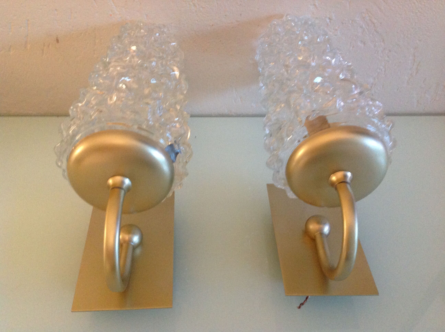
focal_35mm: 35
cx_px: 222
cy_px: 166
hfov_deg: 52.7
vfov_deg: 40.6
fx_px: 449
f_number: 2.4
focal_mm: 4.28
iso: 320
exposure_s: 1/15
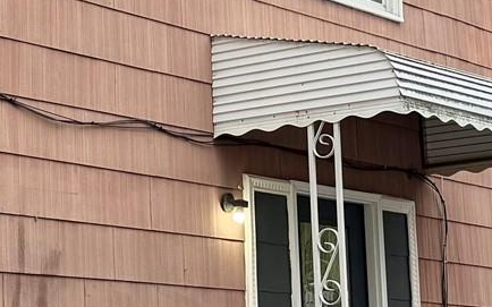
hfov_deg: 16.8
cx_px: -62
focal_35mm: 120
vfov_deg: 10.9
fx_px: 1609
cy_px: 84
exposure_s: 1/266
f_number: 1.78
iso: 80
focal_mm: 6.76
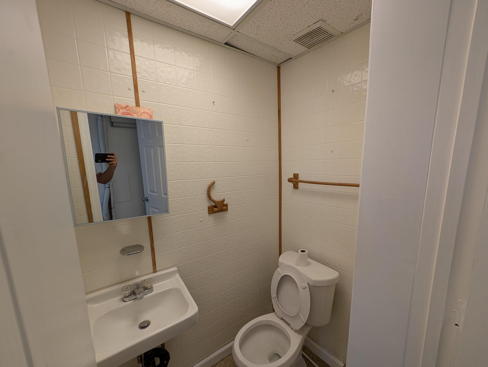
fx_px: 184
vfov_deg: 89.9
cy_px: 196
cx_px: 255
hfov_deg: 106.0
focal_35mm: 13
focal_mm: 2.23
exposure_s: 1/261
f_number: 1.95
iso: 38
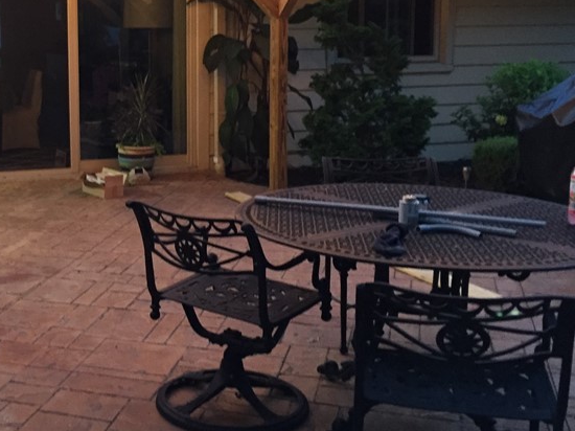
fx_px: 897
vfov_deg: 26.8
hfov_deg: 34.6
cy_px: 130
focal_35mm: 54
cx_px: 123
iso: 250
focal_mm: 4.15
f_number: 2.2
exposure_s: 1/24
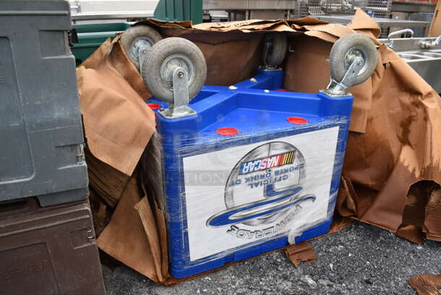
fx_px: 331
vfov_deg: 48.0
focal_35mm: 27
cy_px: 148
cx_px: 220
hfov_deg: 67.3
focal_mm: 18
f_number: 7.1
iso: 200
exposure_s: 1/250
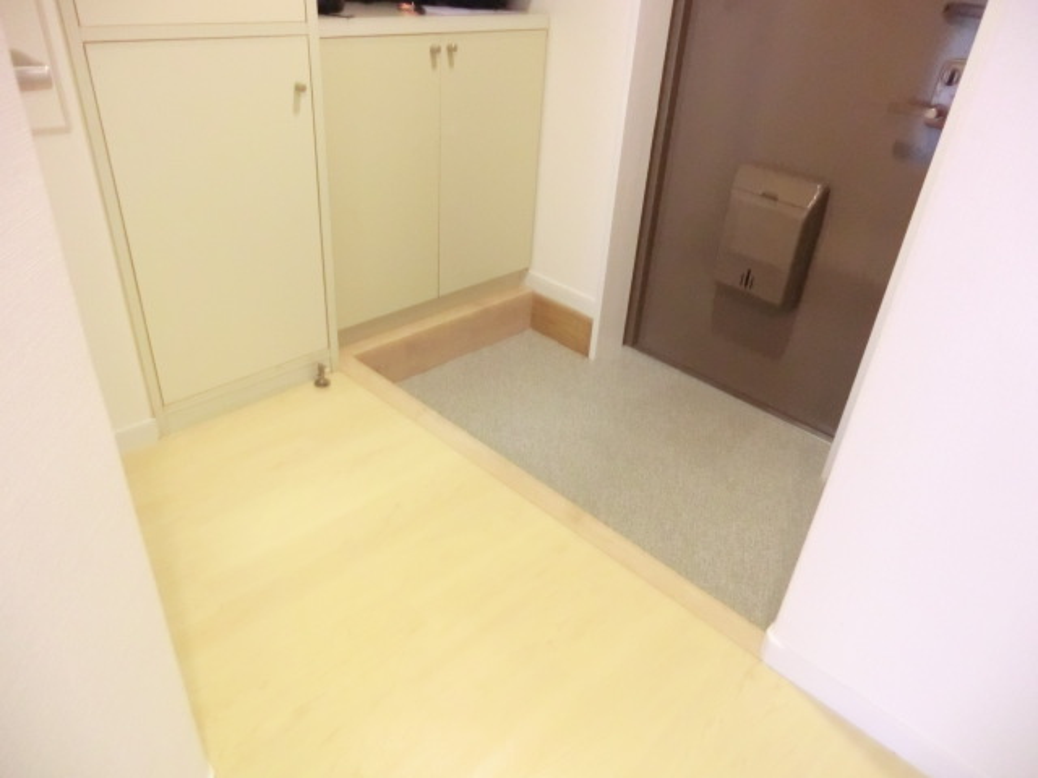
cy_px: 389
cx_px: 519
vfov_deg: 56.8
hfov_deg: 71.6
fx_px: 720
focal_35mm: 24
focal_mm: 4.3
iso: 800
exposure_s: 1/13
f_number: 3.2
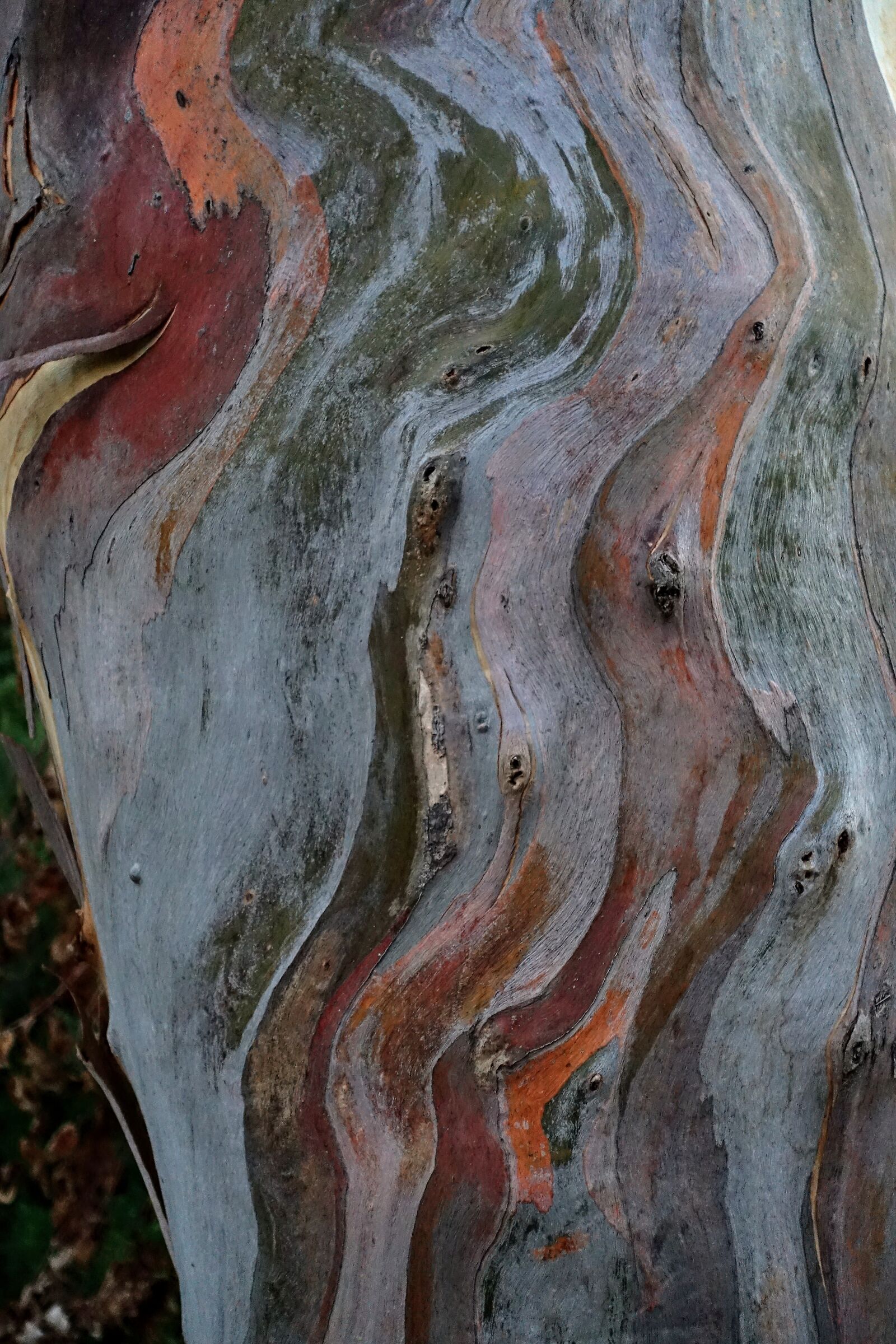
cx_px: 448
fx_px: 2613
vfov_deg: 28.8
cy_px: 672
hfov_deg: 19.5
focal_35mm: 70
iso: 1250
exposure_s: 1/80
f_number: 2.8
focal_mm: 25.7
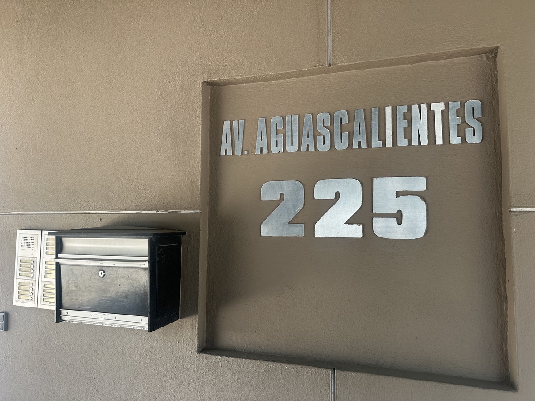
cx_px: 268
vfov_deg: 56.8
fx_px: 371
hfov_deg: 71.6
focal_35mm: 24
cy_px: 200
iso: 100
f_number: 1.78
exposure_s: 1/121
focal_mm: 6.86
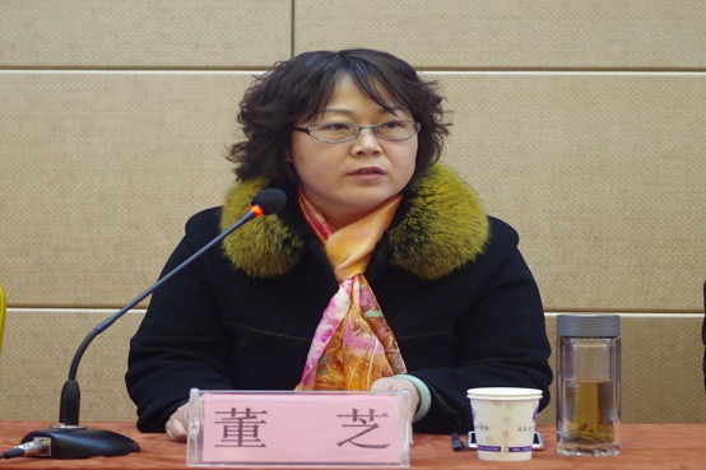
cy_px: 235
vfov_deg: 16.6
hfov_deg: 24.8
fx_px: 1608
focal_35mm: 82
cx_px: 353
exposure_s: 1/60
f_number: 5.6
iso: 1600
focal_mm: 55
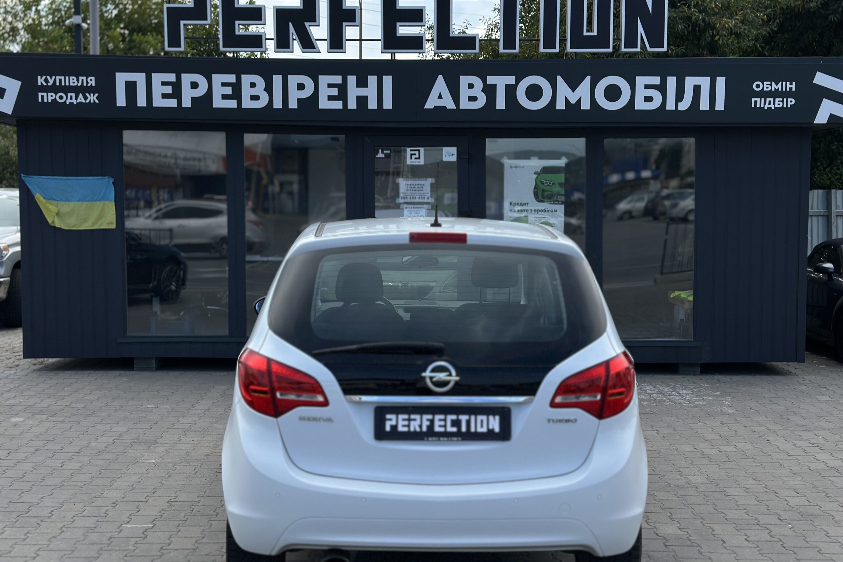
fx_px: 1171
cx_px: 421
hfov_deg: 39.6
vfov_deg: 27.0
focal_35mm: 50
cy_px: 269
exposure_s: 1/4016
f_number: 1.78
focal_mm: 6.86
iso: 100
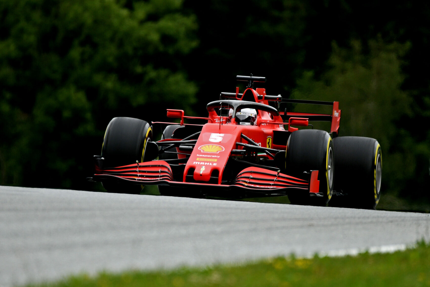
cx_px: 215
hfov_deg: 2.7
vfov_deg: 1.8
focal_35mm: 750
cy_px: 144
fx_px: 8959
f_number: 5.6
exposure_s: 1/1250
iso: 500
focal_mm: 500
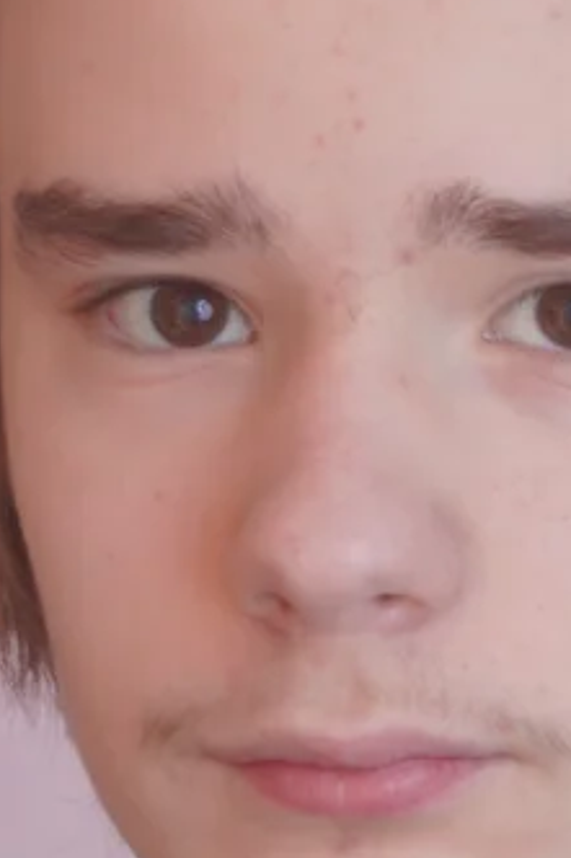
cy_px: 393
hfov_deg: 5.1
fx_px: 6454
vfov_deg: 7.6
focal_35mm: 271
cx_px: 481
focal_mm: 50
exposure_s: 1/15
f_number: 5.6
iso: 640
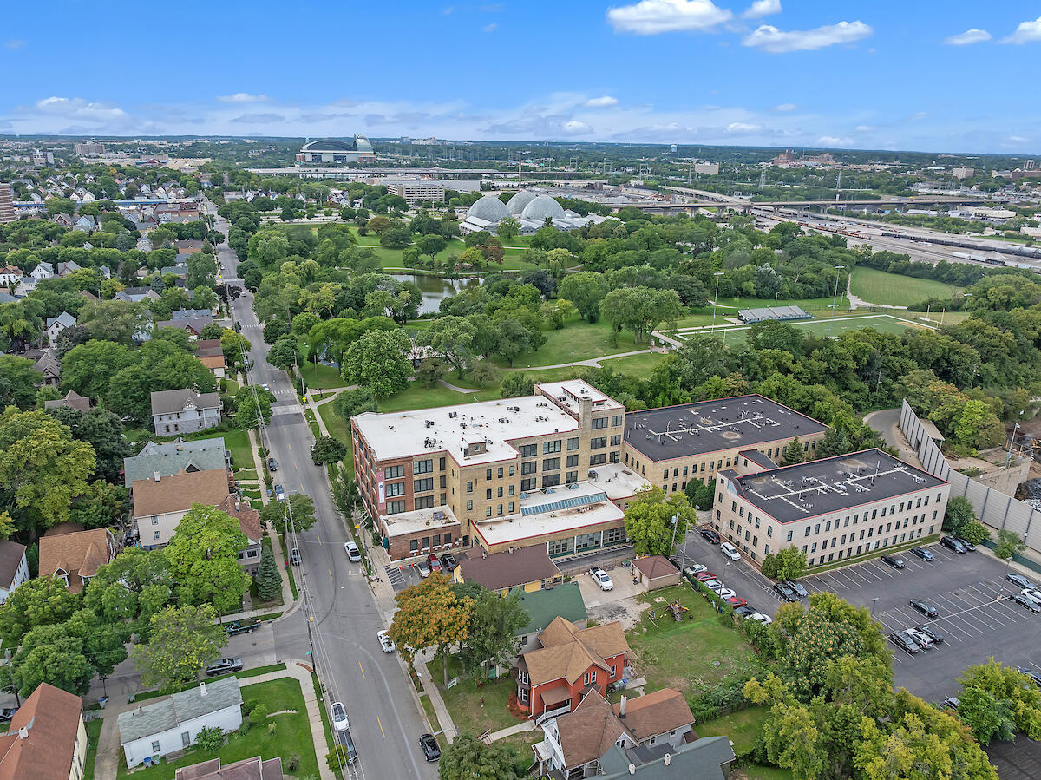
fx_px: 721
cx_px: 520
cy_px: 390
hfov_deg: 71.6
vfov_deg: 56.8
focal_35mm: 24
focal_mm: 12.29
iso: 100
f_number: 2.8
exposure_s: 1/1600
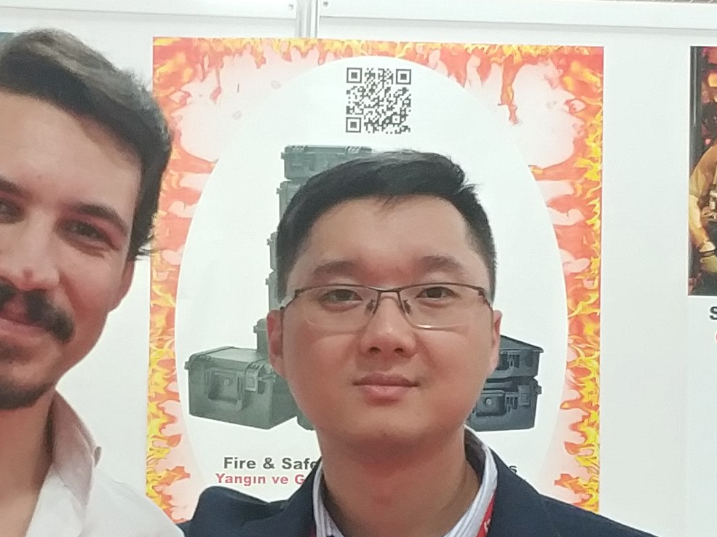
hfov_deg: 15.1
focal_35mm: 130
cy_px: 405
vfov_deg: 11.4
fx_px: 2692
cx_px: 208
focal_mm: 4.5
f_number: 2
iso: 198
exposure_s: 1/33
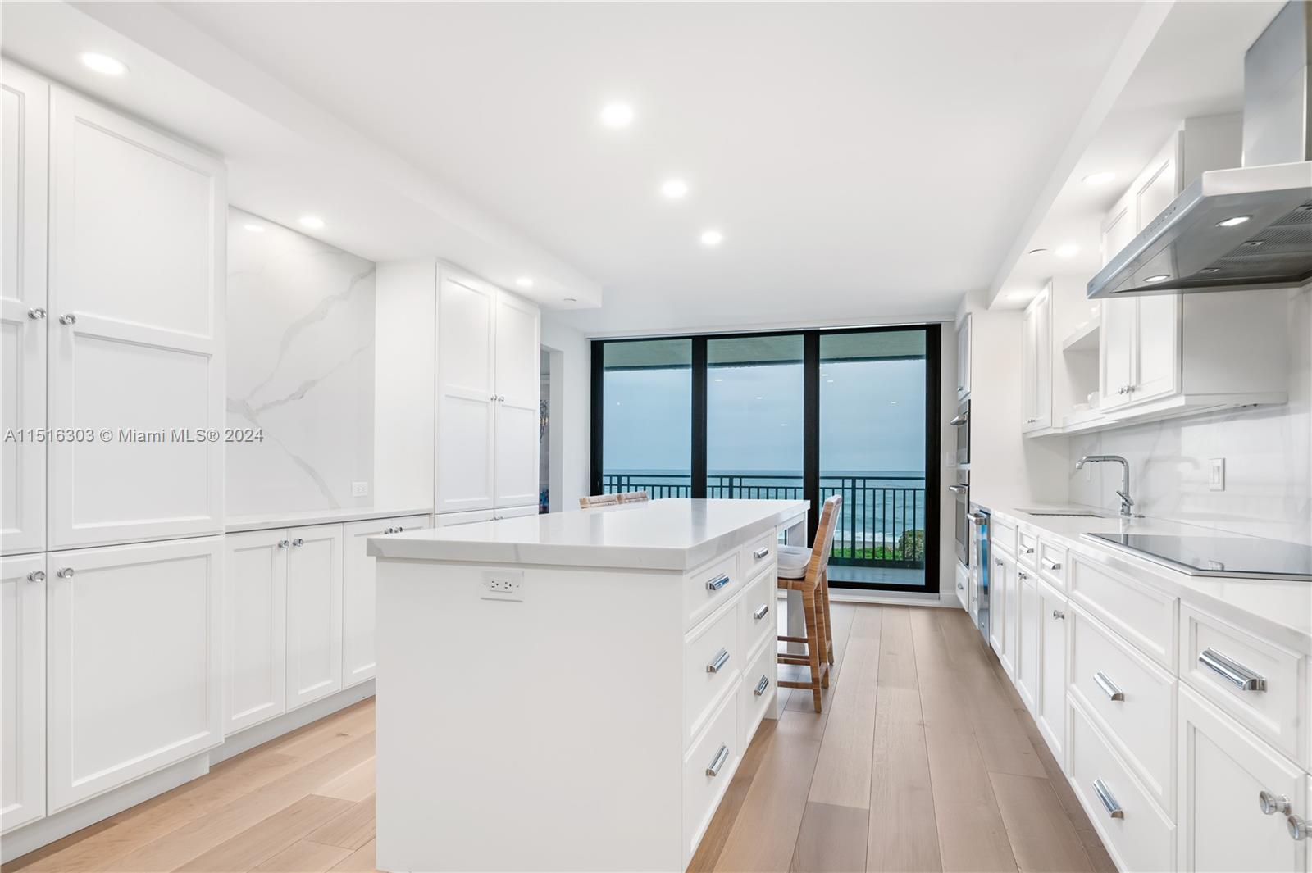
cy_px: 436
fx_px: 656
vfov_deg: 67.3
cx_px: 656
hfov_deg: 90.0
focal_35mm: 18
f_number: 10
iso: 500
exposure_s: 1/10
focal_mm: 18
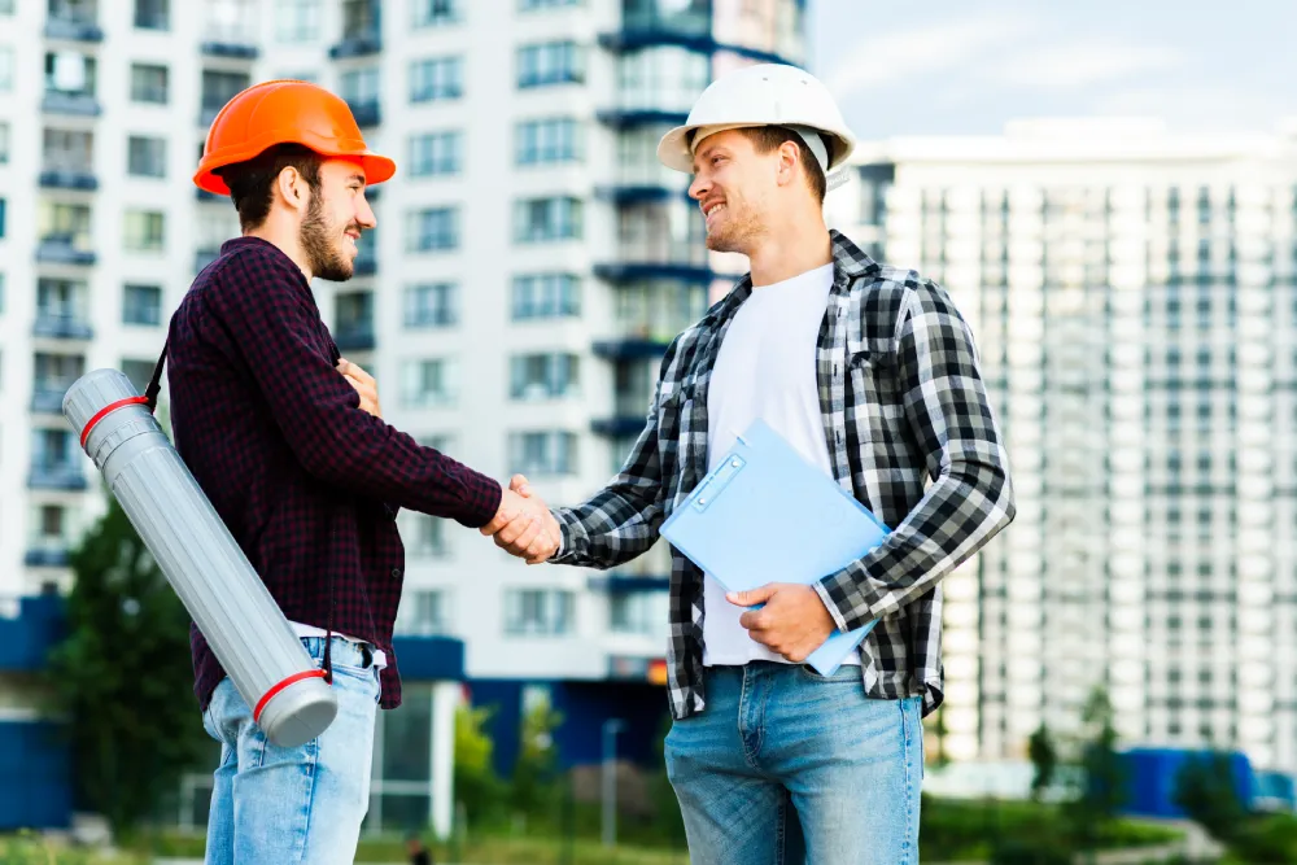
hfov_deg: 23.9
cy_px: 432
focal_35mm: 85
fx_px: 3063
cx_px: 648
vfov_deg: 16.1
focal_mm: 85
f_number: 3.5
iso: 250
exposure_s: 1/250
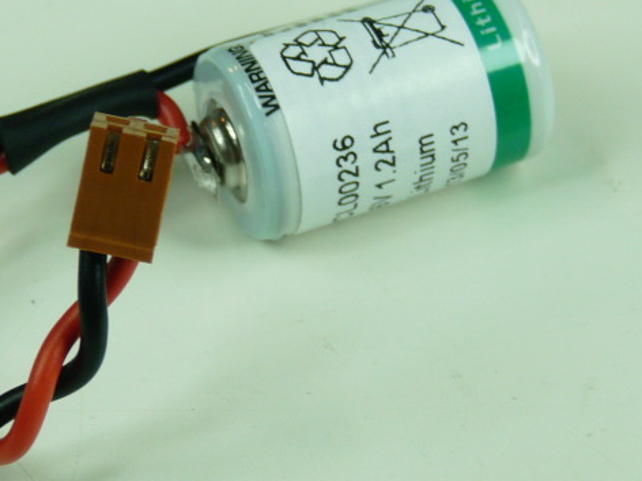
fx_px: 3116
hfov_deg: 11.7
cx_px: 211
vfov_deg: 8.8
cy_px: 209
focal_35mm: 168
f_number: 3.4
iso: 100
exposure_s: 1/60
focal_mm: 12.4
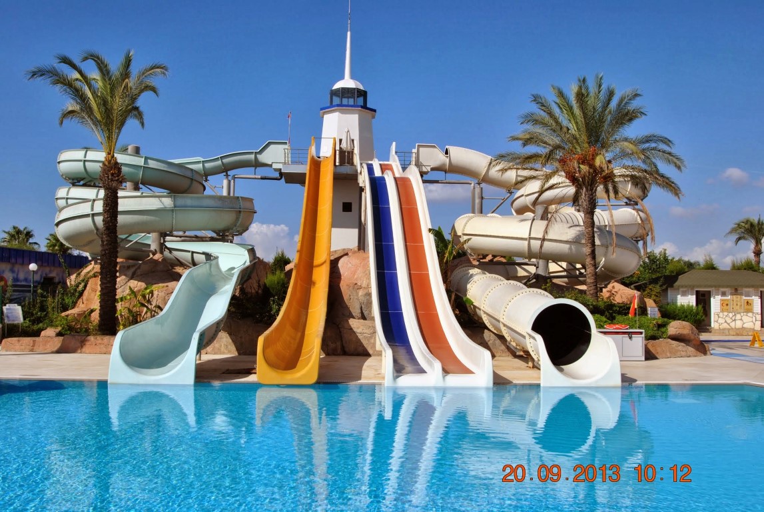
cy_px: 256
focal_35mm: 33
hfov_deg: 57.2
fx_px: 701
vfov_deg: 40.1
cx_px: 382
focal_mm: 22
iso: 100
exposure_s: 1/320
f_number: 9
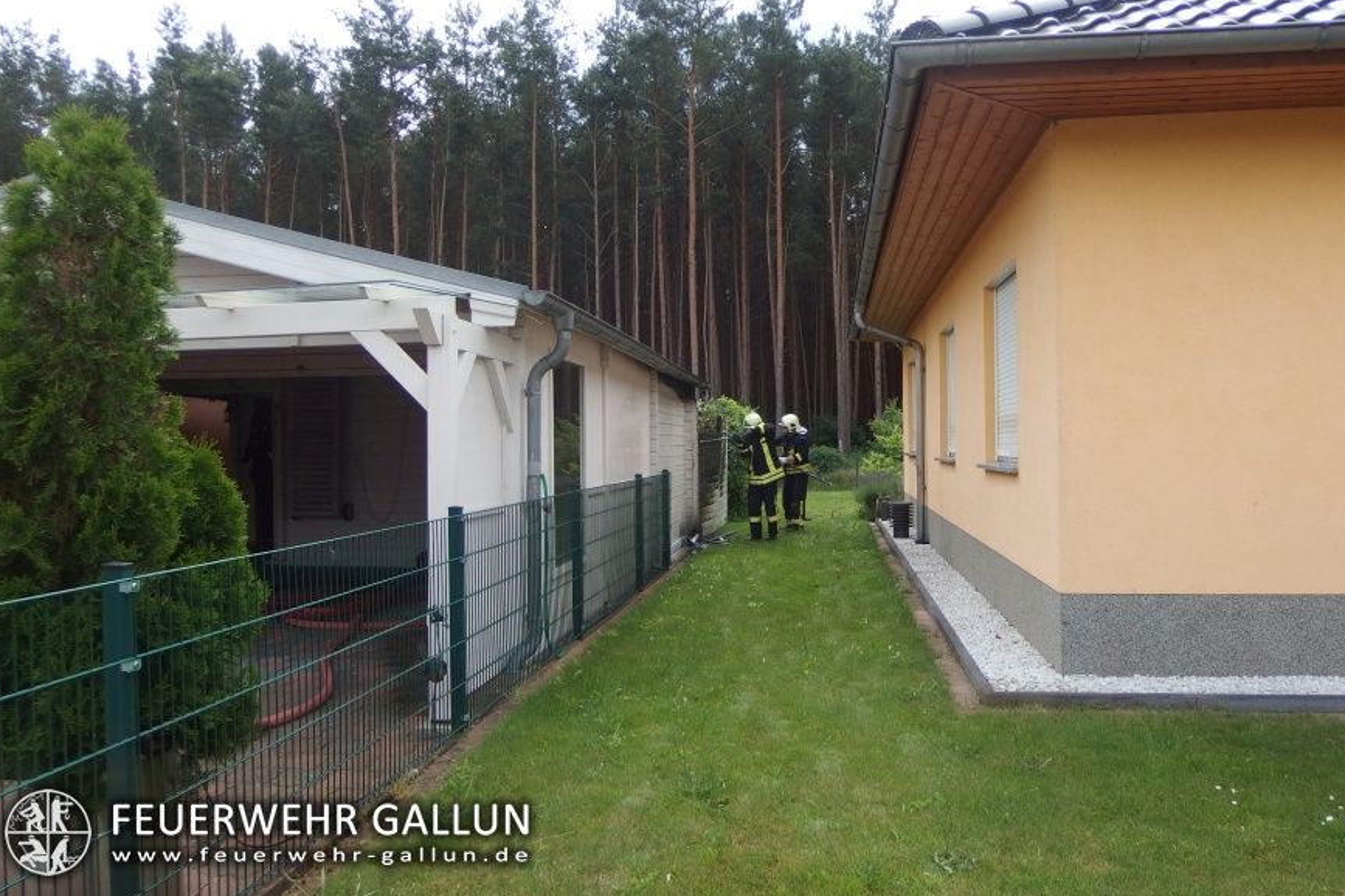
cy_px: 436
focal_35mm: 27
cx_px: 675
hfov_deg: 67.4
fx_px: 1009
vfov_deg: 47.9
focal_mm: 4.7
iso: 100
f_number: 1.8
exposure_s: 1/2000
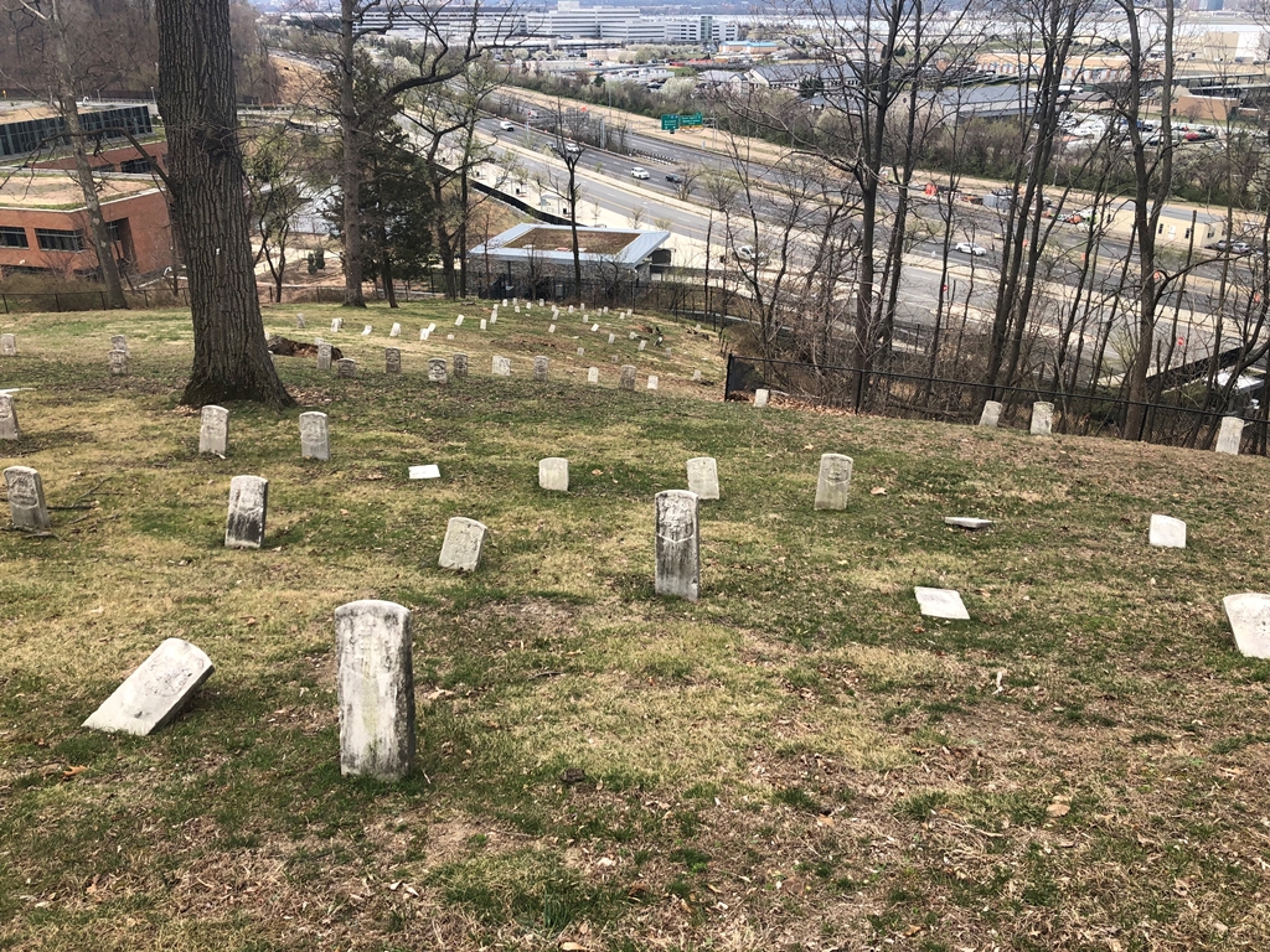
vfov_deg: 49.7
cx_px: 635
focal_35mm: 28
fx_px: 1027
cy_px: 476
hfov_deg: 63.4
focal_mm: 3.99
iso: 20
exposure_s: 1/796
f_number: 1.8
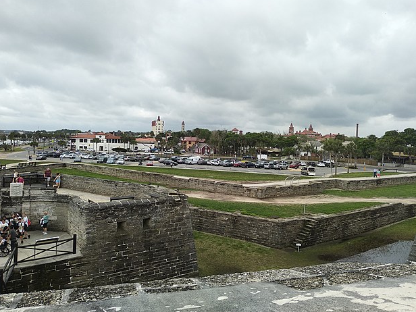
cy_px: 153
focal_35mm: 27
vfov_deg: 51.4
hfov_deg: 65.3
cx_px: 214
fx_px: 324
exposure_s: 1/717
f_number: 2.2
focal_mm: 3.83
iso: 100
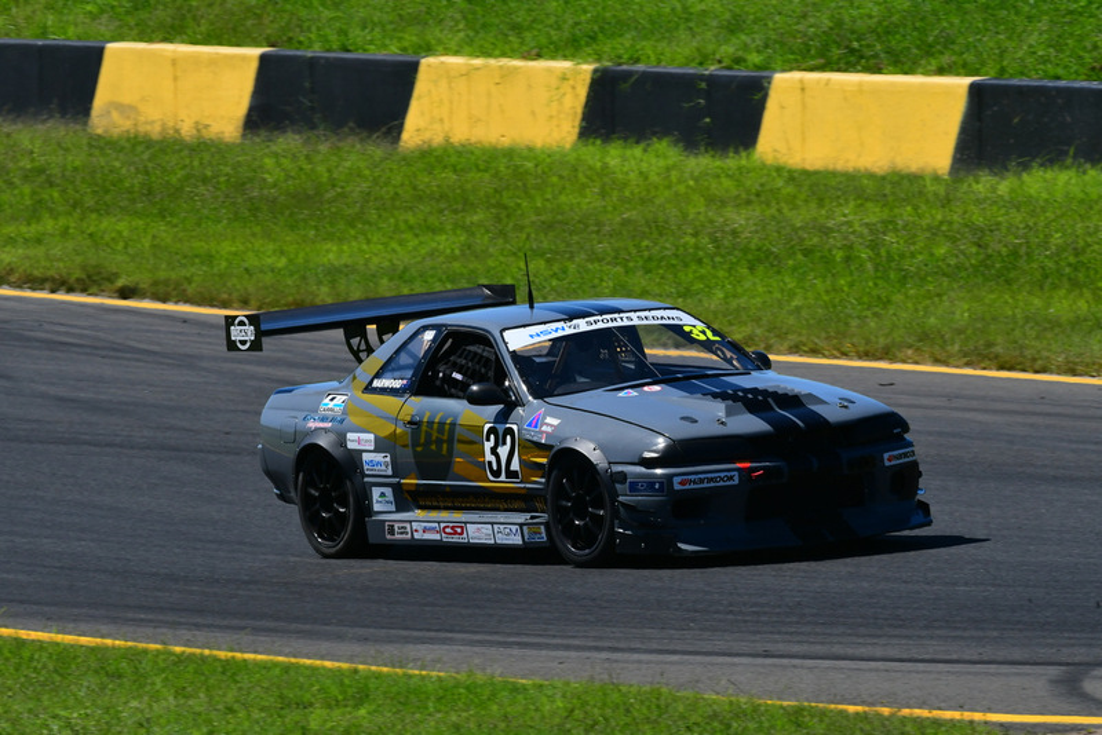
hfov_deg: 4.3
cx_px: 551
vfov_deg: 2.9
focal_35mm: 480
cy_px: 368
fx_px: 14698
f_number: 14
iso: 500
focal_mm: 320
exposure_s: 1/640
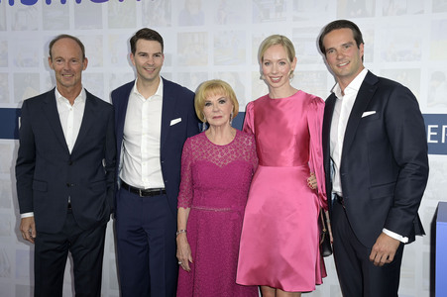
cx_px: 224
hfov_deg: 44.5
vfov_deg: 30.5
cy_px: 148
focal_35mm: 44
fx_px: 546
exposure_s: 1/250
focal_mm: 44
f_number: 7.1
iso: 400
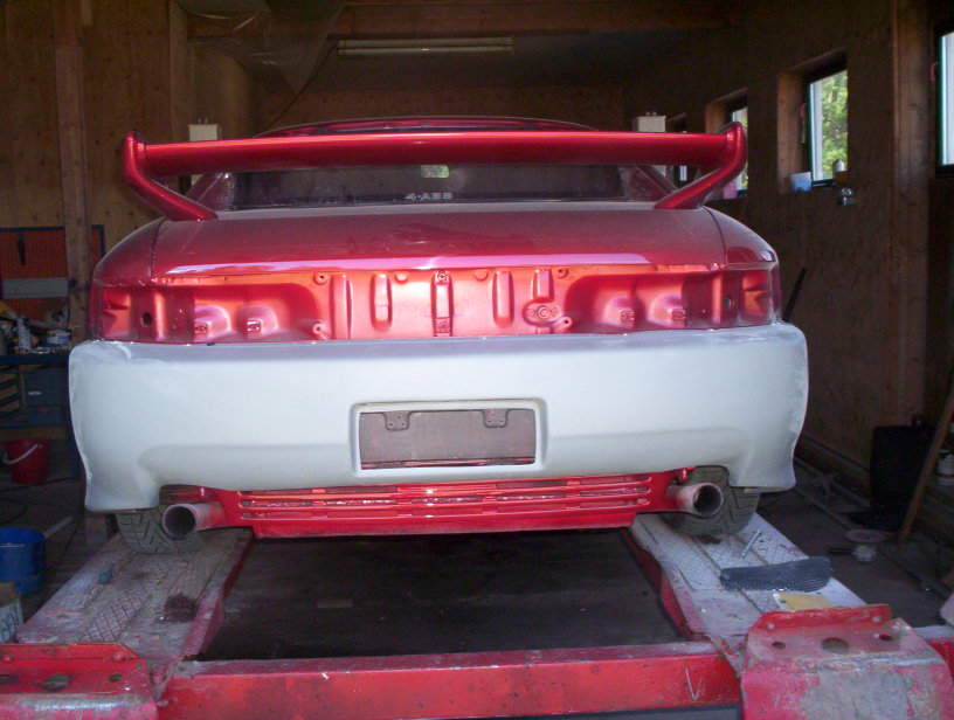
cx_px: 477
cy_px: 360
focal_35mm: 38
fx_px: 1050
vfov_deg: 37.9
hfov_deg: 48.9
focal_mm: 4.99
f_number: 4.5
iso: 140
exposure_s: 1/69.4
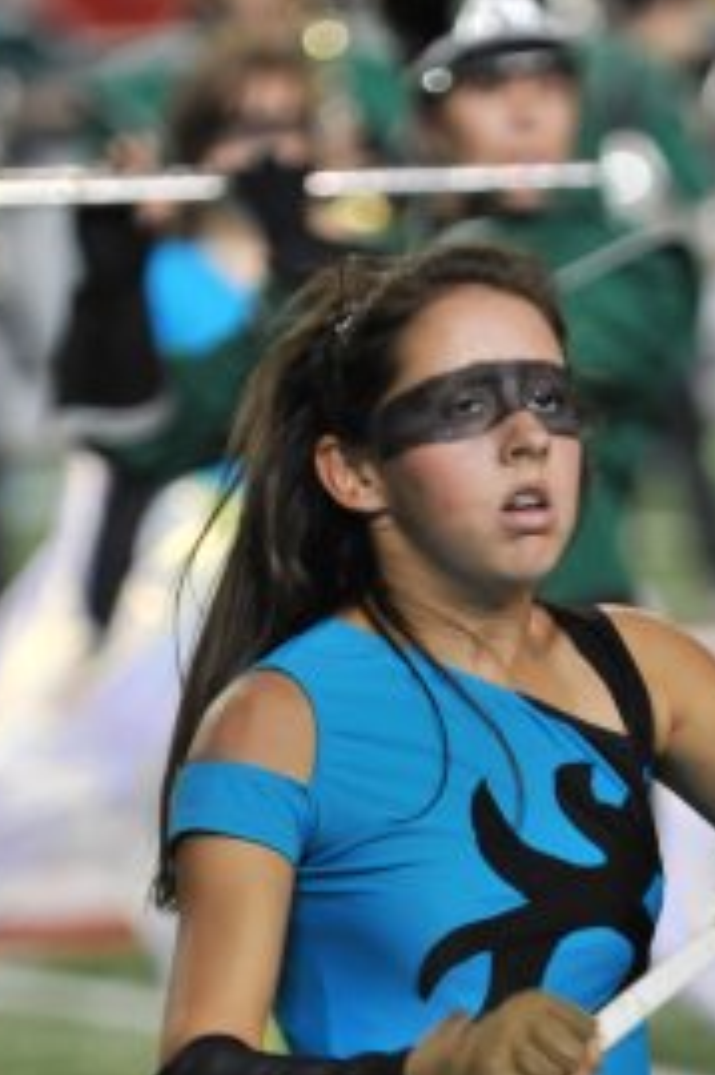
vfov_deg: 4.1
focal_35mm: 501
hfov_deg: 2.7
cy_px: 1131
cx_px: 545
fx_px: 14944
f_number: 2.8
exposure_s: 1/320
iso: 800
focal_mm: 150
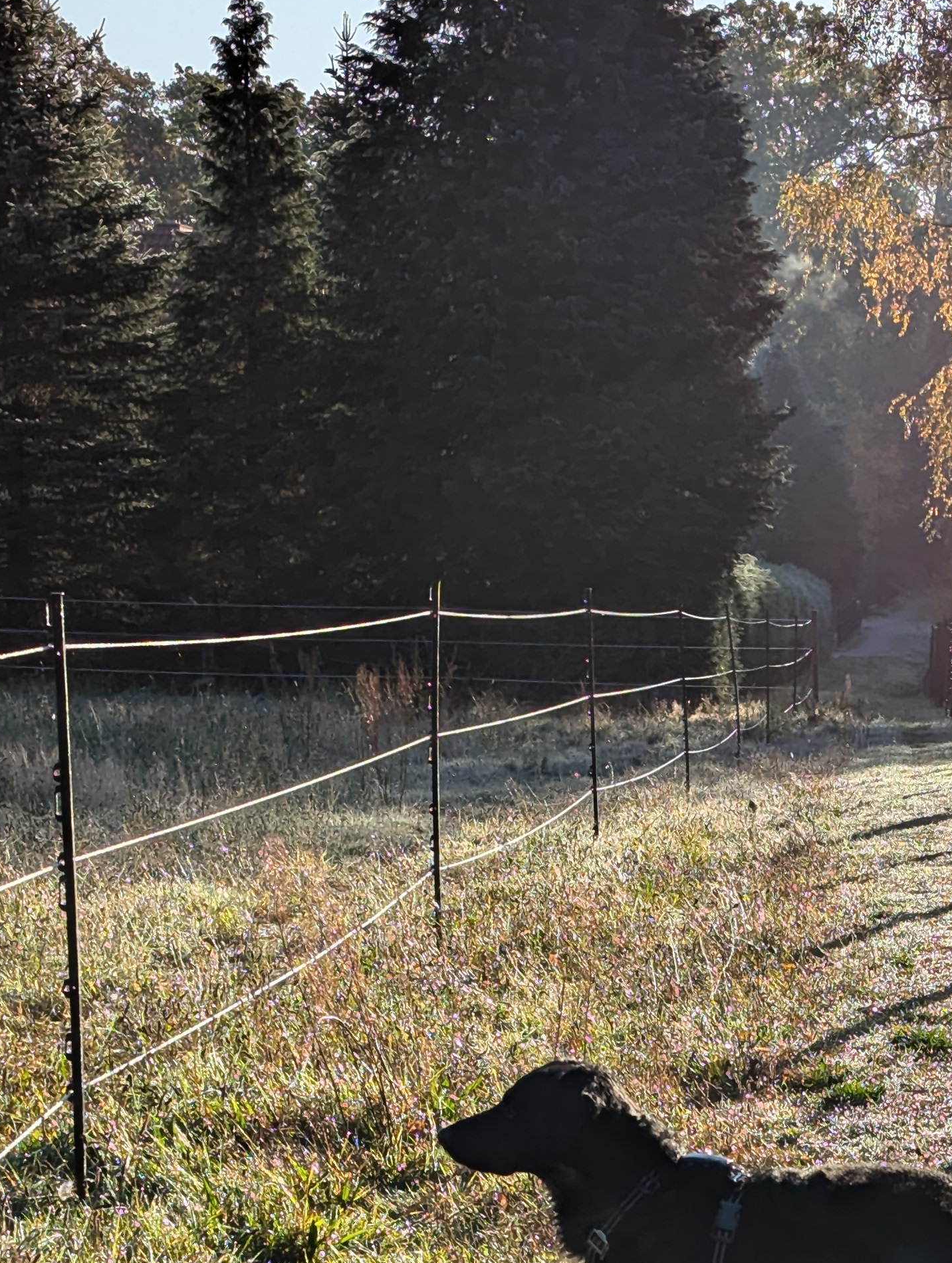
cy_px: 1304
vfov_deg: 18.5
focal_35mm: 103
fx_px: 3766
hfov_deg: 14.1
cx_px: 993
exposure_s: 1/1808
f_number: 1.85
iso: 40
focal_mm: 6.81
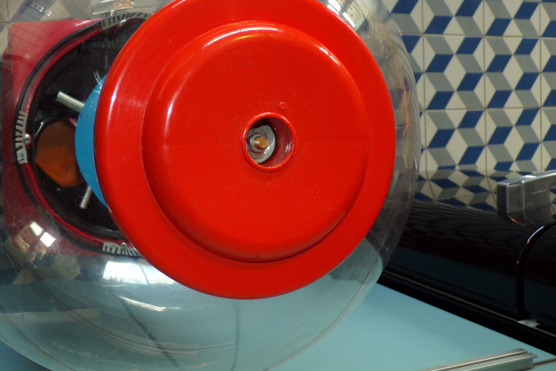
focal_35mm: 39
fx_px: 602
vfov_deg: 34.2
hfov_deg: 49.6
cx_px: 276
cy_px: 161
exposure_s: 1/34
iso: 160
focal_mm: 6.6
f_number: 3.3
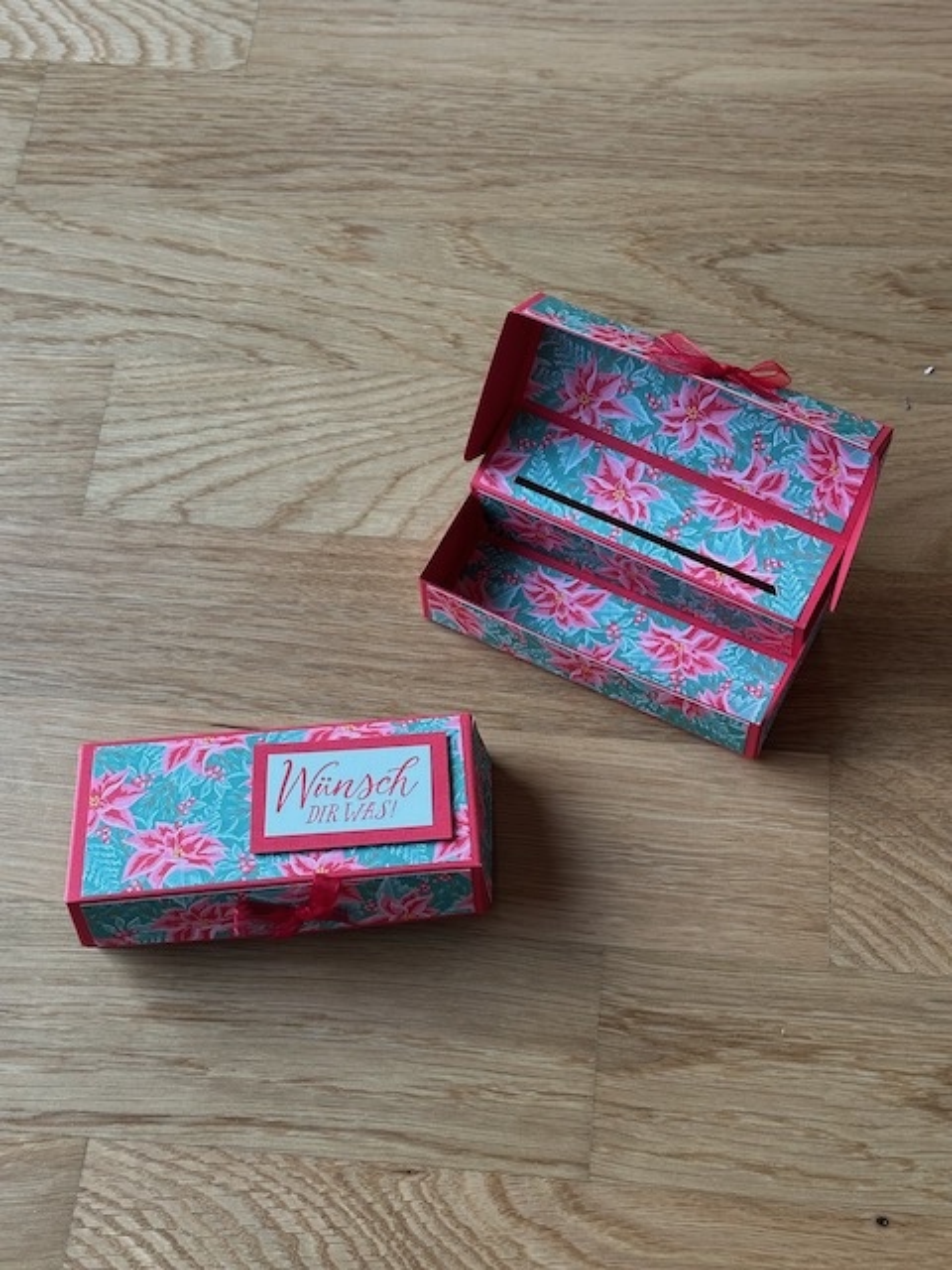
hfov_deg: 30.3
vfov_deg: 39.7
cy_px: 635
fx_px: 1760
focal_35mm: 48
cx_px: 476
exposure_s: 1/60
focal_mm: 6.86
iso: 160
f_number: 1.78
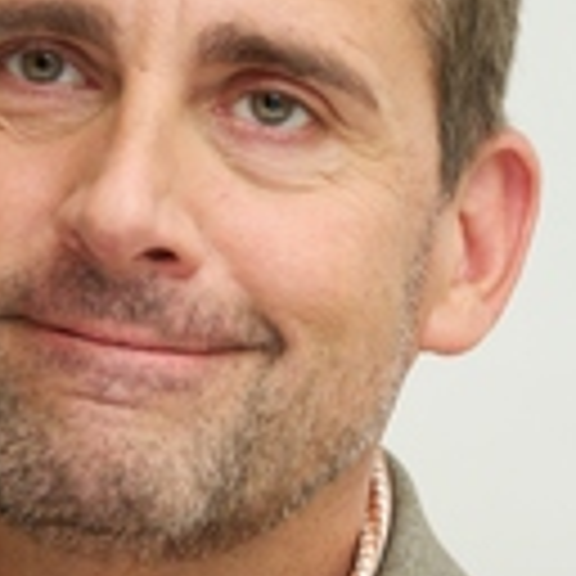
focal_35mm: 609
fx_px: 11465
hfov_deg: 2.9
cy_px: 360
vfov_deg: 2.9
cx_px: 230
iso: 500
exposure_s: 1/60
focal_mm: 230
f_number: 5.6
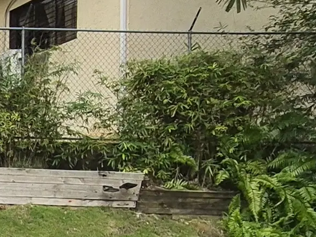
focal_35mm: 89
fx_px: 812
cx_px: -335
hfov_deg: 16.3
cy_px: 284
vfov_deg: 16.0
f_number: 2.2
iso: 80
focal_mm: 2.2
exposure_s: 1/1996
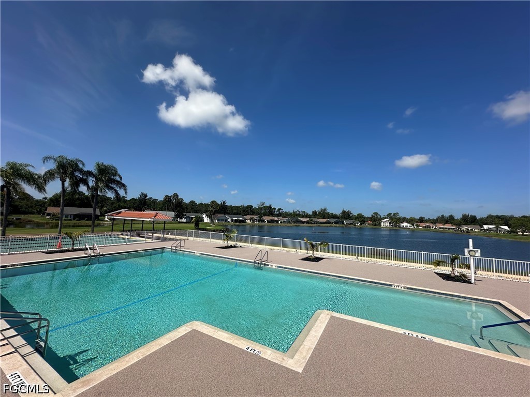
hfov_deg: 102.1
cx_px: 265
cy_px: 198
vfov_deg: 85.7
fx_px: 214
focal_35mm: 14
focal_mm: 2.22
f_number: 2.2
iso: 50
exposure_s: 1/3125
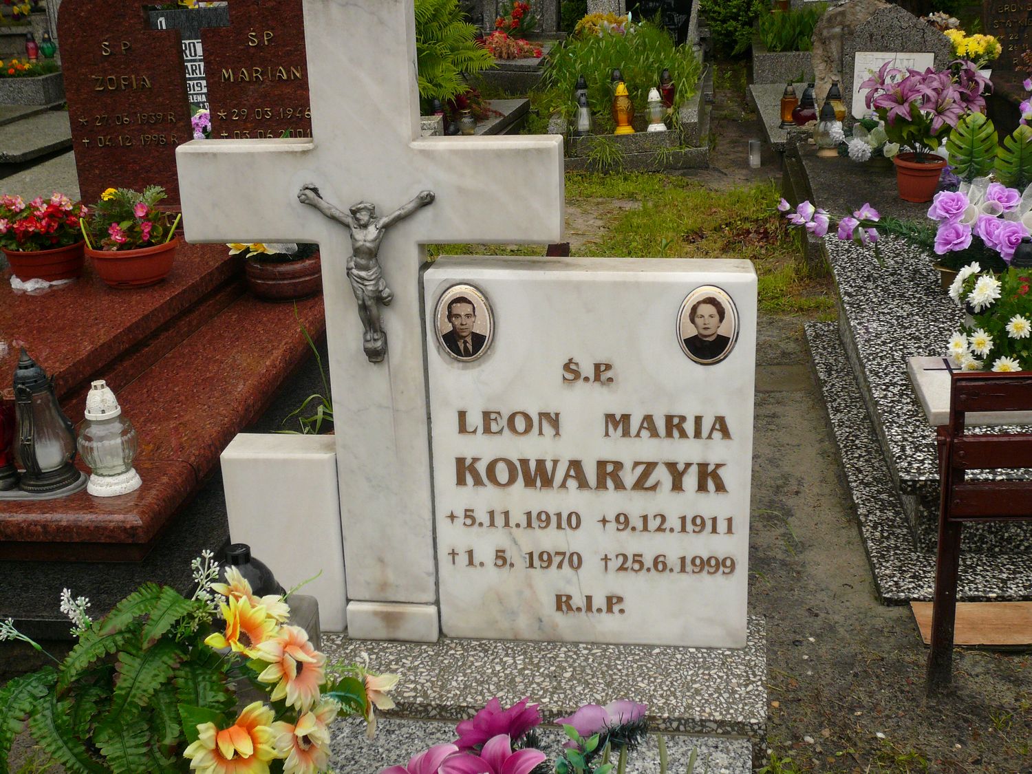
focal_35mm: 46
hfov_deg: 41.2
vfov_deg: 31.5
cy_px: 387
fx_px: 1371
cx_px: 516
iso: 100
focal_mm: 7.5
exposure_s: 1/320
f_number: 3.5
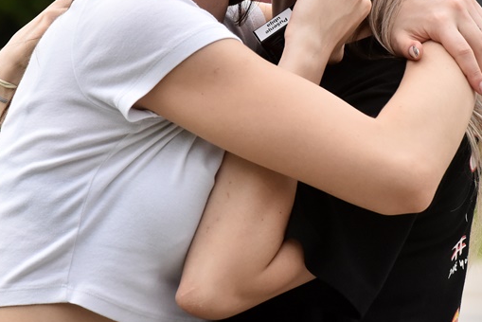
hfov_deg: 5.1
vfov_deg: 3.4
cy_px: 7
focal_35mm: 402
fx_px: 5385
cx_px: 275
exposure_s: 1/4000
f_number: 8
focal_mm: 200
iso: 2200
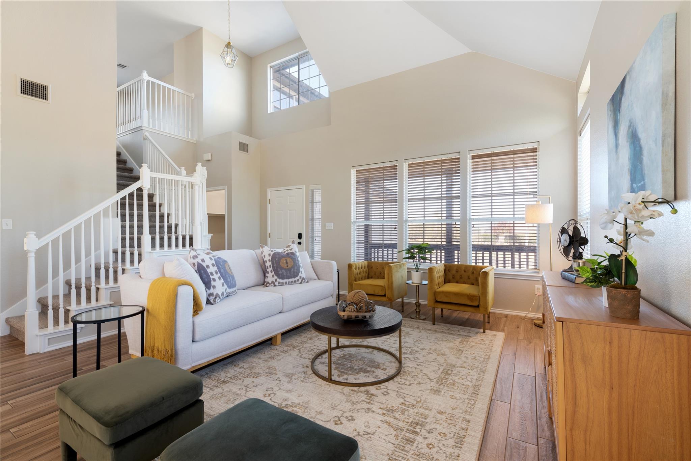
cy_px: 230
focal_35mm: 16
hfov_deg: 96.7
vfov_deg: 73.8
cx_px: 346
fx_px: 307
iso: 400
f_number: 8
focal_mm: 16
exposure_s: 1/4
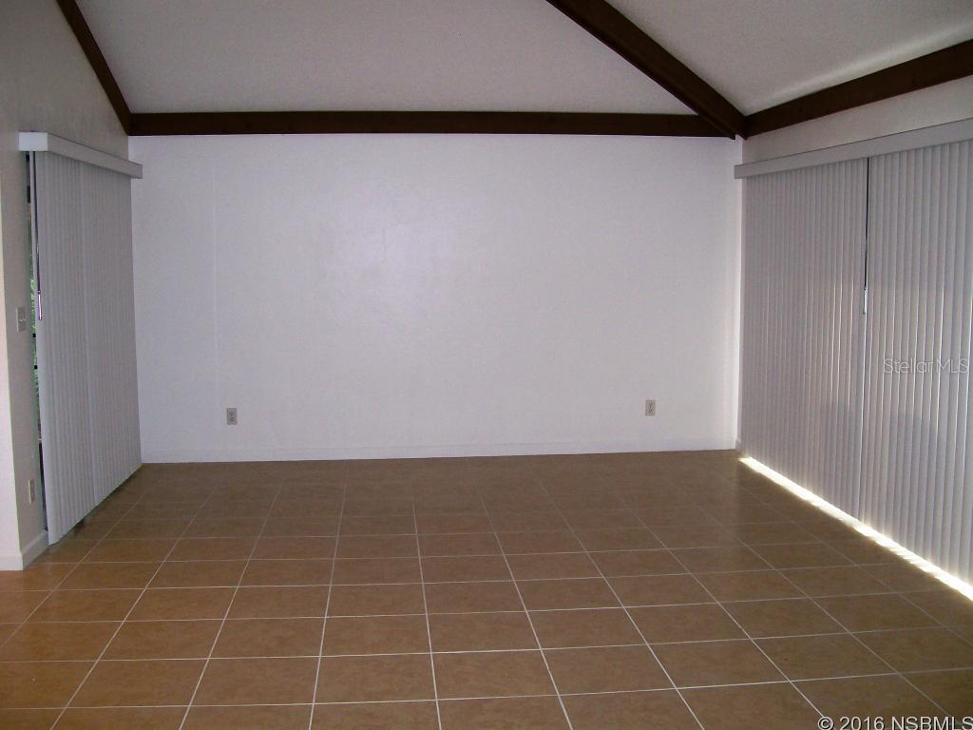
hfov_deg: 51.4
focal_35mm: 36
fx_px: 1012
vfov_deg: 39.7
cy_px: 365
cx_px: 486
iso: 80
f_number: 2.7
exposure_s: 1/64
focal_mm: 6
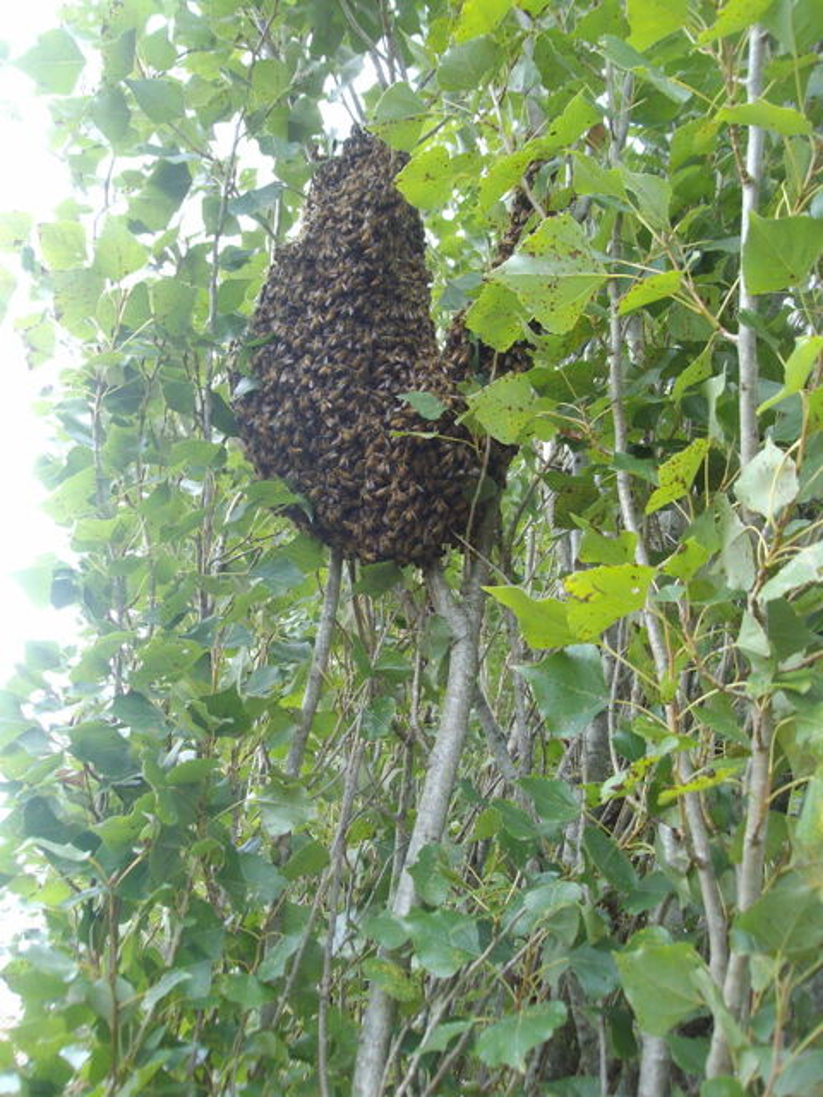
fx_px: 1141
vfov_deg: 51.4
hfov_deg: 39.7
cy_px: 548
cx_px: 412
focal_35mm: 36
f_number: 2.7
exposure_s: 1/200
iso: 160
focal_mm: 6
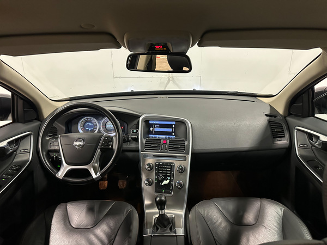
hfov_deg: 71.6
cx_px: 164
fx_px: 227
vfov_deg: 56.8
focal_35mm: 24
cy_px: 122
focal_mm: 6.86
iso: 800
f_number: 1.8
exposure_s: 1/60
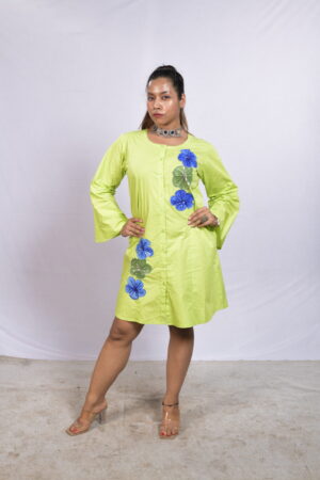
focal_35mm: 50
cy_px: 240
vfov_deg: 39.6
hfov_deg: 27.0
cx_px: 160
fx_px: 667
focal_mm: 50
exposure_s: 1/160
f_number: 5.6
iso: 160
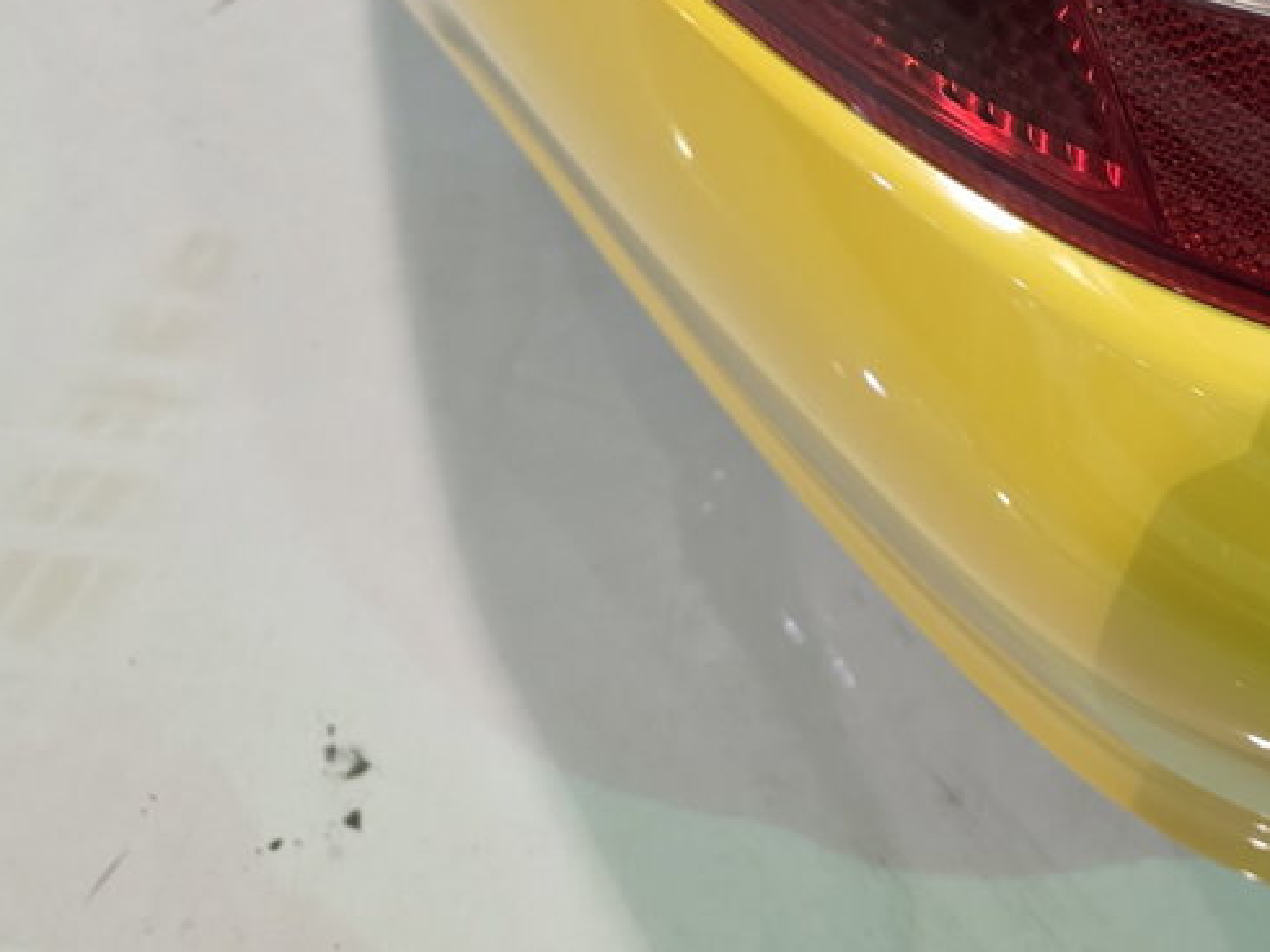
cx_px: 1174
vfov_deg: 28.6
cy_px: 26
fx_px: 1761
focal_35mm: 48
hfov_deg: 36.8
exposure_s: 1/120
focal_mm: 6.3
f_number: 1.7
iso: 640
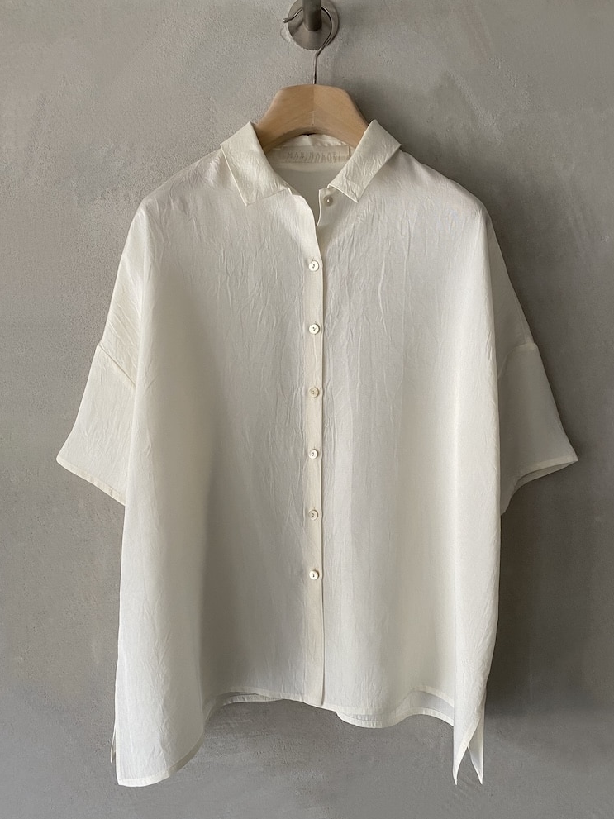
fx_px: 662
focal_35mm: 28
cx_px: 316
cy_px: 426
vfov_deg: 63.4
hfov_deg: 49.7
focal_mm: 4.25
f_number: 1.8
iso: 125
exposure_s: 1/80
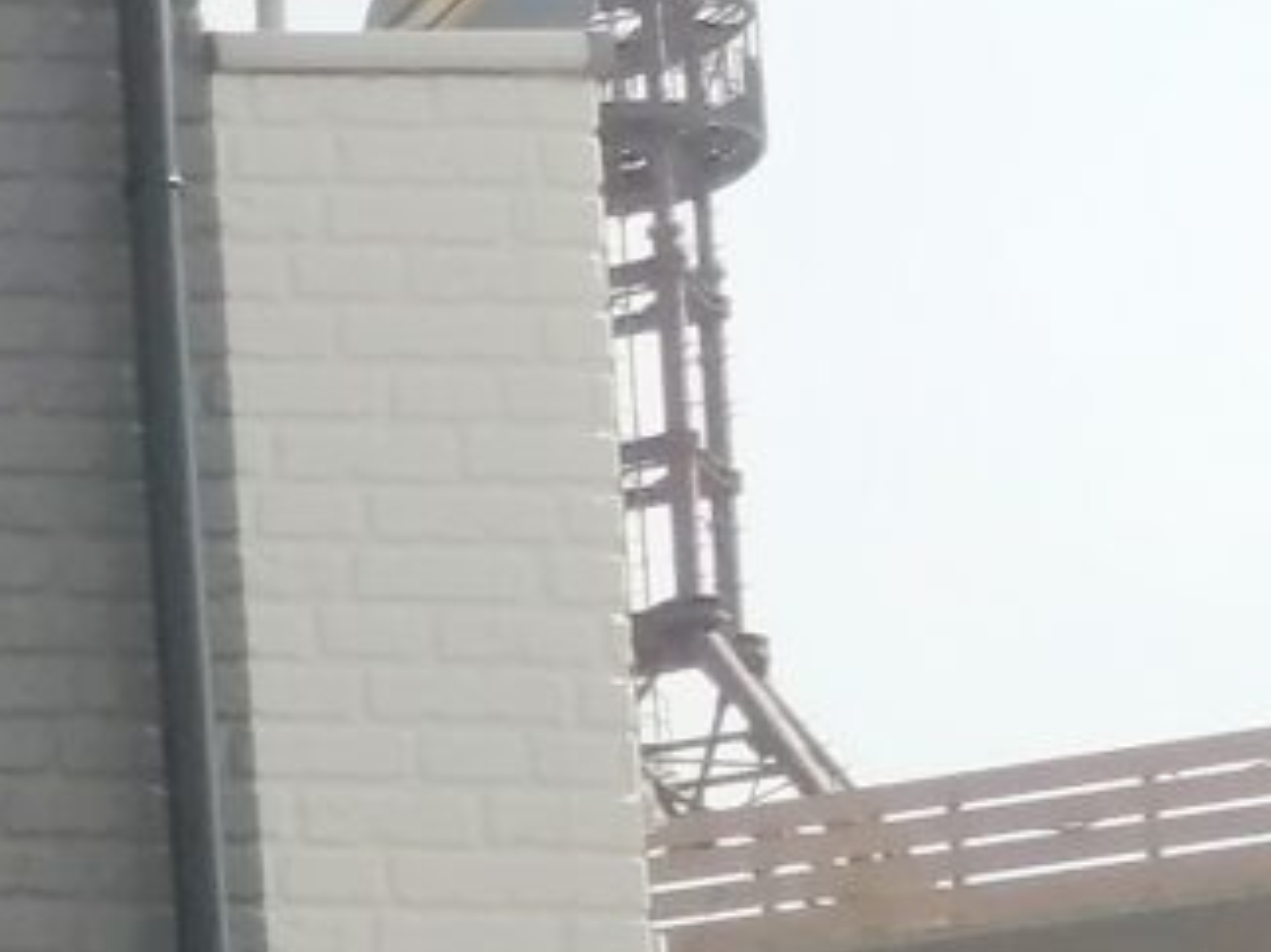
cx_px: -3105
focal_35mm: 214
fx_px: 7855
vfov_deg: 6.8
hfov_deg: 7.6
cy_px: 1487
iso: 50
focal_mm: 3.62
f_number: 1.8
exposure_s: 1/1490
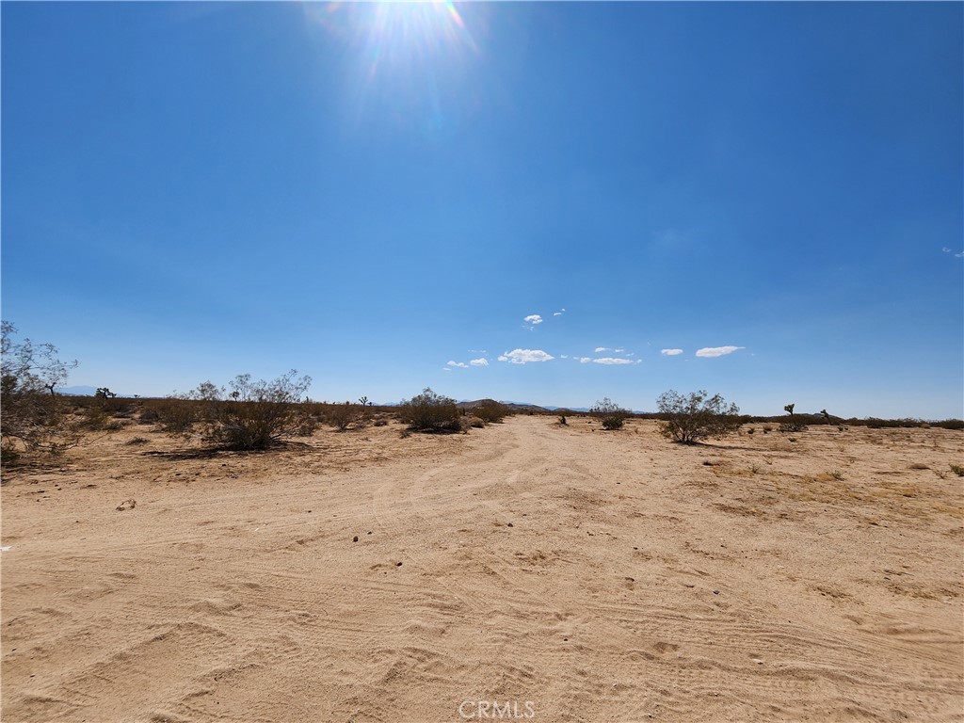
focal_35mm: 13
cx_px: 482
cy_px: 362
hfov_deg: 106.2
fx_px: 362
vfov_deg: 89.9
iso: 50
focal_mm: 2.2
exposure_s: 1/4900
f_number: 2.2
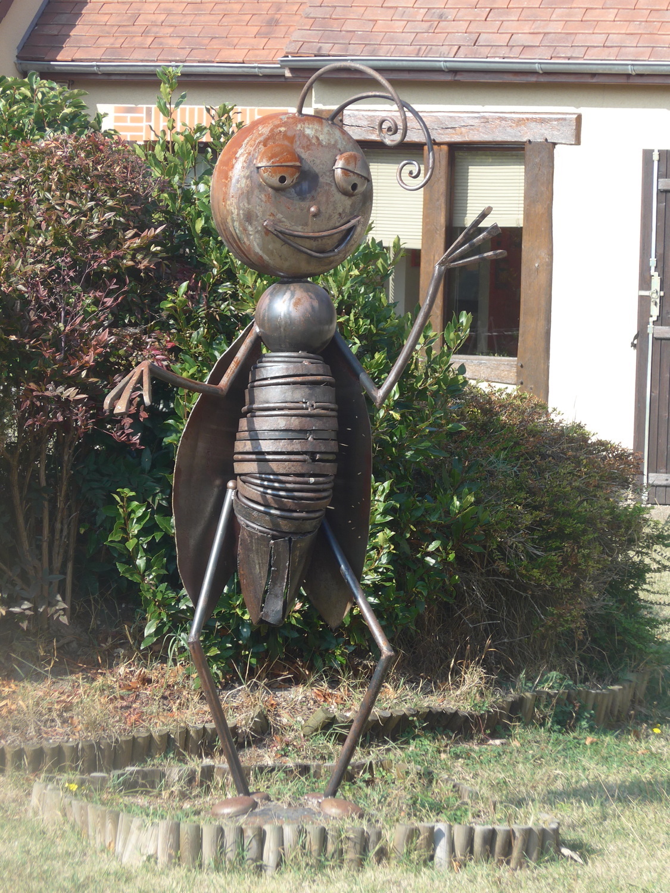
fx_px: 3845
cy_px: 446
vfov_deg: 13.3
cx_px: 335
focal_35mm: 149
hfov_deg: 10.0
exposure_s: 1/160
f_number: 5.5
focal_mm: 28.9
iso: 80
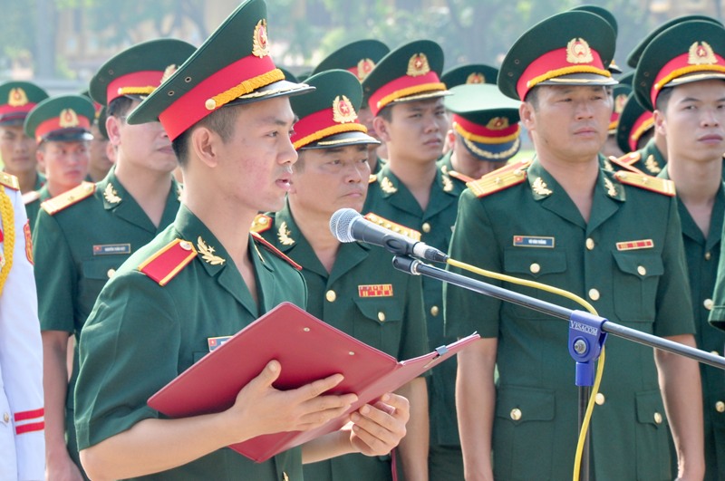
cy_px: 240
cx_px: 362
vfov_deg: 8.7
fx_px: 3167
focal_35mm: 158
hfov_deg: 13.1
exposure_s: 1/125
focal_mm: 105
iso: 200
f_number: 9
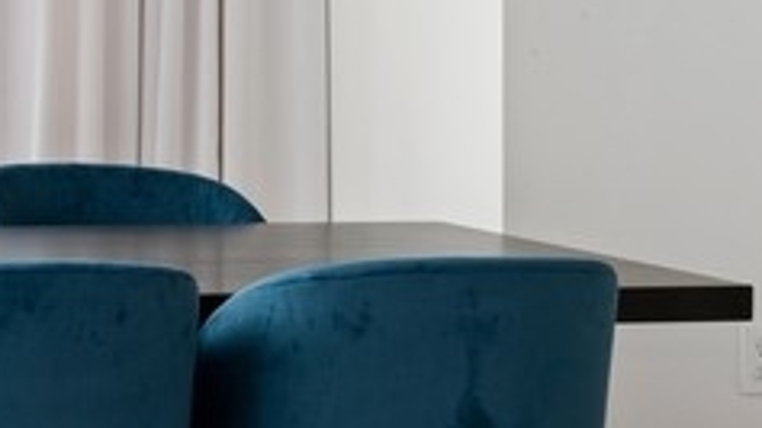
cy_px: 35
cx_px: -473
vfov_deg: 7.2
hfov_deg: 12.1
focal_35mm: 167
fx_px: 3372
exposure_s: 1/20
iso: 200
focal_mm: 42
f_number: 11
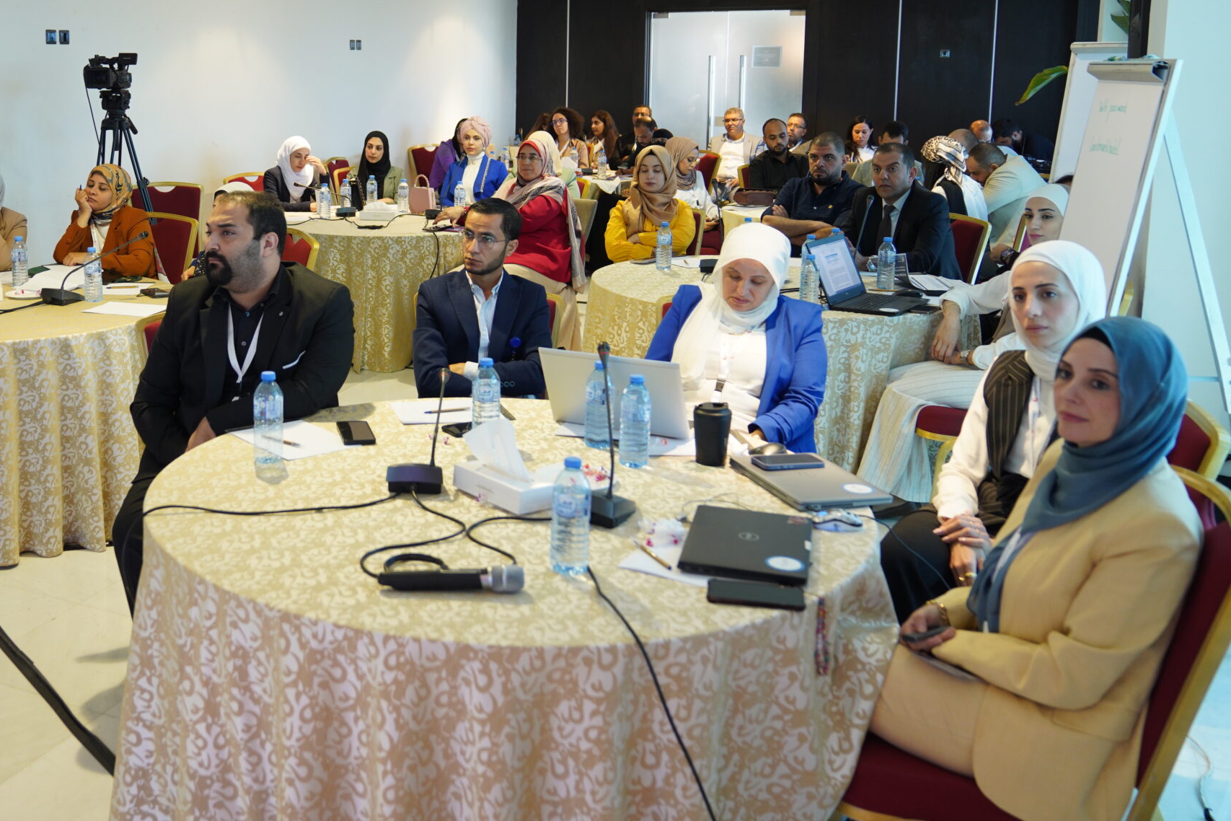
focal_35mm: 36
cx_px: 373
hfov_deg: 51.7
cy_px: 255
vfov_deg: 36.4
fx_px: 1231
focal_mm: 24
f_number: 2.8
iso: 640
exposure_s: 1/50
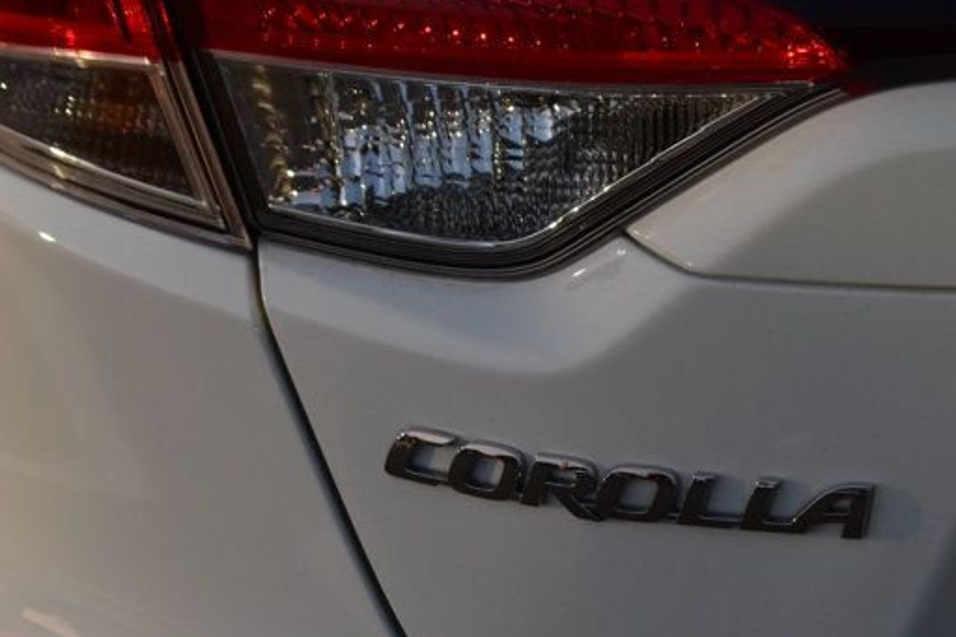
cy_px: 432
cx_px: 706
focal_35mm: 165
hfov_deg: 12.4
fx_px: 4380
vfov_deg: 8.3
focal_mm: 55
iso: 900
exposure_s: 1/15
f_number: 6.3
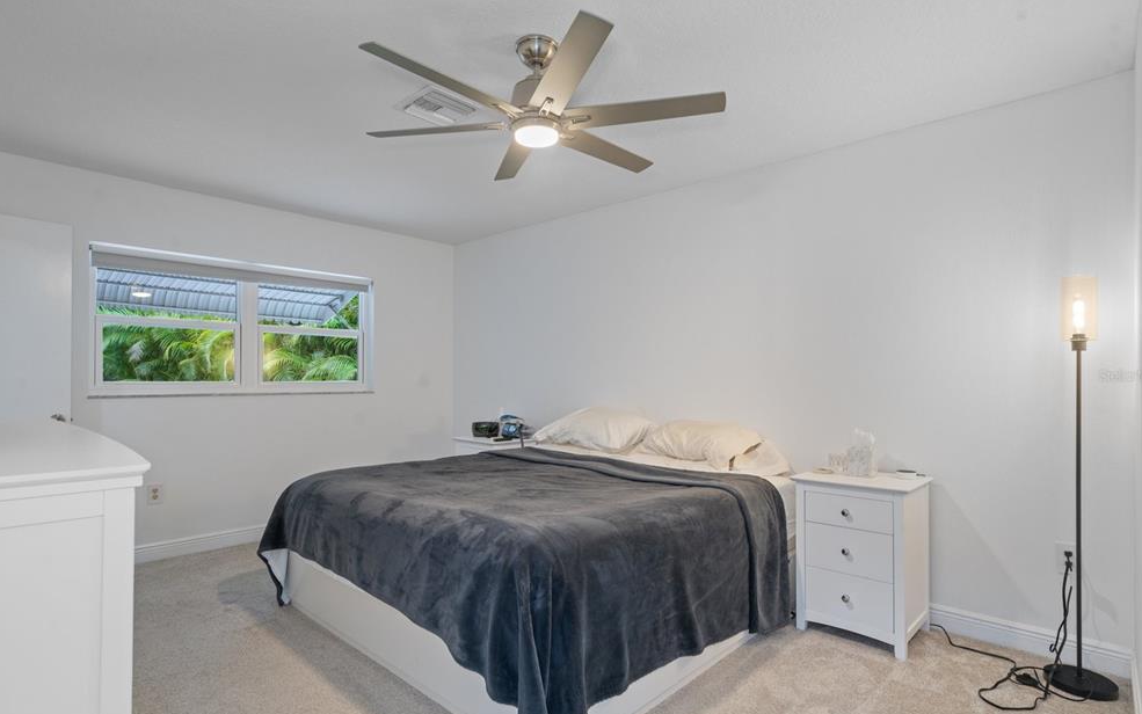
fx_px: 560
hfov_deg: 91.1
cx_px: 572
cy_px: 376
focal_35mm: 18
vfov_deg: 65.0
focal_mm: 17
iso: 320
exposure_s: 2.5
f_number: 8
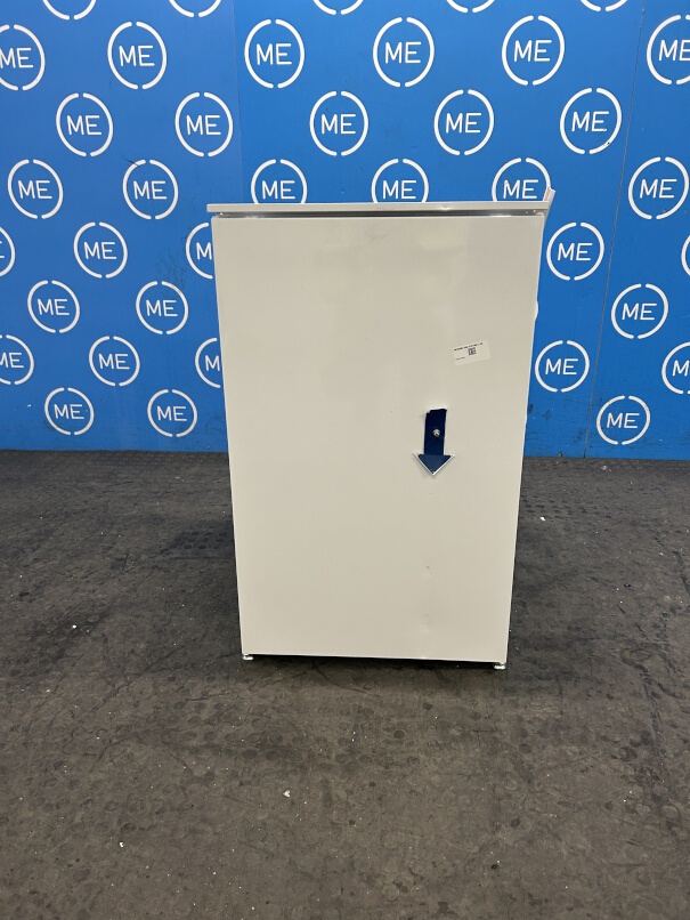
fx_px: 691
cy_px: 460
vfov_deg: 67.3
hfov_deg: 53.1
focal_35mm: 26
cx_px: 345
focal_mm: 5.7
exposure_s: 1/100
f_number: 1.5
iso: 125
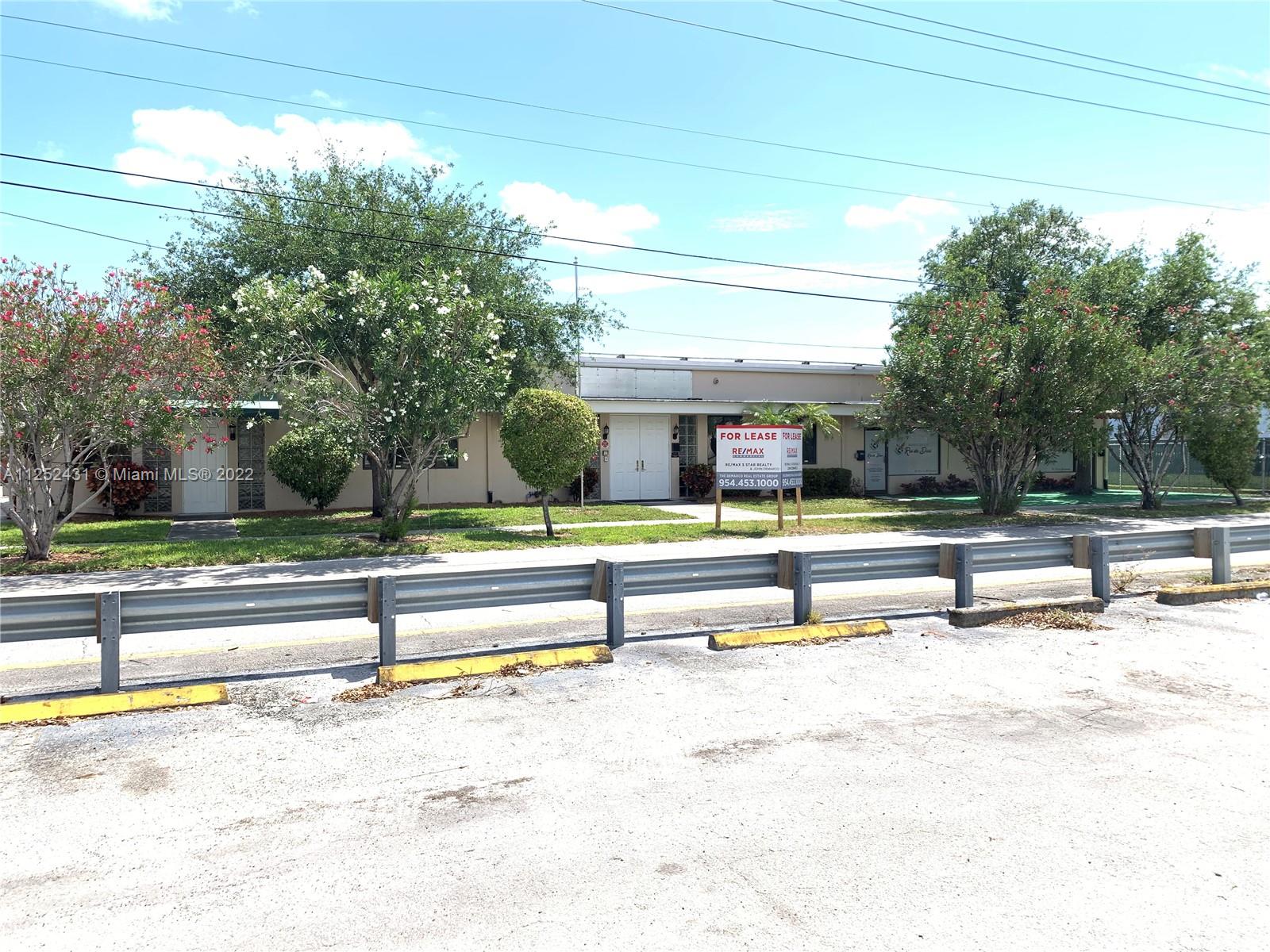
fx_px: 954
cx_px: 635
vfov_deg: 53.1
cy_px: 476
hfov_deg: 67.3
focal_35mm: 26
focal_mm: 4.25
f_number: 1.8
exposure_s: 1/1953
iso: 25
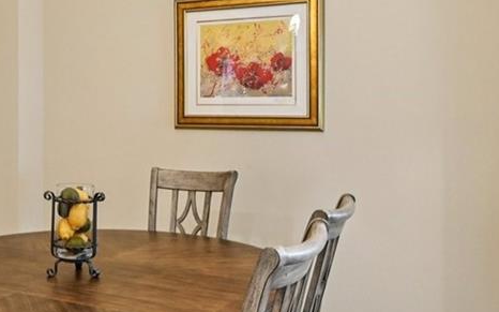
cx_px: 80
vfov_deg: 26.2
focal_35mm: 49
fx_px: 666
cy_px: 108
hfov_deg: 39.0
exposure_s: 1/8
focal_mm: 14
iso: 400
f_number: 8
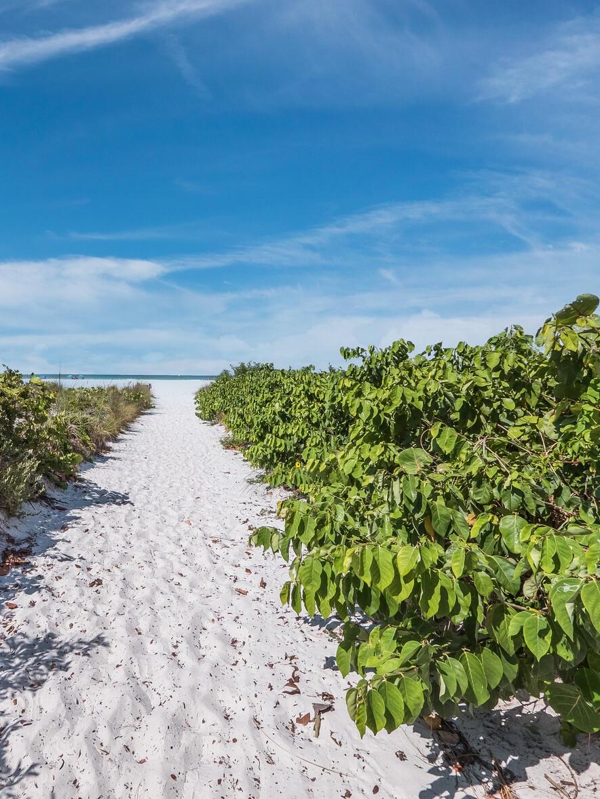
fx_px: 439
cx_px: 146
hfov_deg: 64.3
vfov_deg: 84.7
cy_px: 397
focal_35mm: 19
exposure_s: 1/1600
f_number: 8
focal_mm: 7
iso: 400
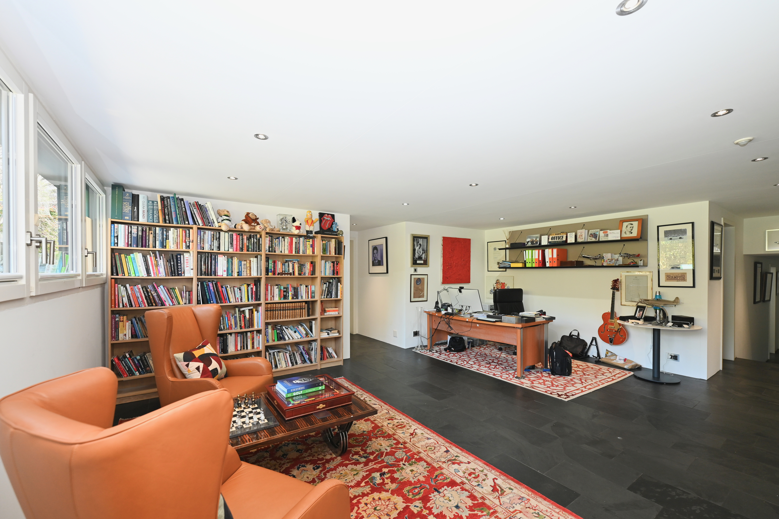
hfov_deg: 104.3
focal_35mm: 14
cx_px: 390
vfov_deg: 81.1
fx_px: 303
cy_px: 260
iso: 360
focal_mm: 14
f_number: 4
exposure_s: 1/60
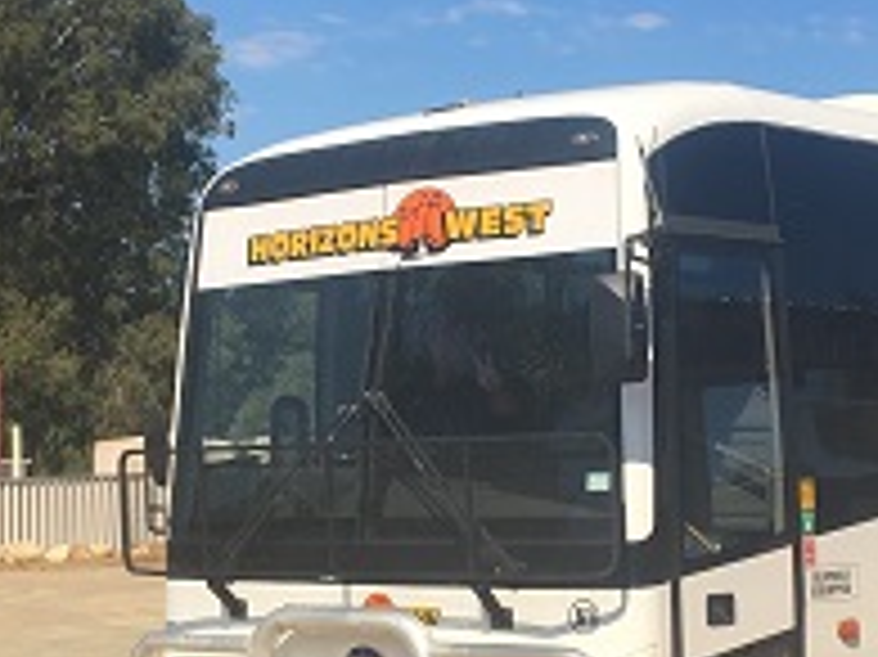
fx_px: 2281
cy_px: 482
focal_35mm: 90
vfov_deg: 16.3
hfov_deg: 21.7
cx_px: 556
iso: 25
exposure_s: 1/1923
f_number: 2.2
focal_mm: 4.15
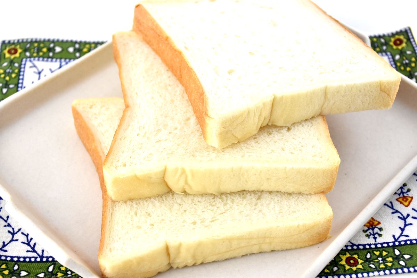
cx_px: 208
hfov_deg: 35.0
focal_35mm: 57
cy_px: 139
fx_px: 660
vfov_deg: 23.8
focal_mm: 38
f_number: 5.6
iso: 800
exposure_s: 1/125
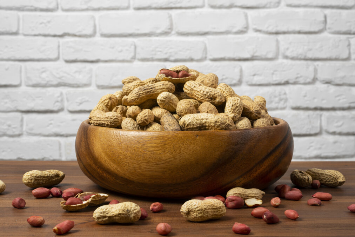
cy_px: 118
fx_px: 523
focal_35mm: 53
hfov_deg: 37.5
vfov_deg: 25.5
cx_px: 178
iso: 250
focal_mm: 35
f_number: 13
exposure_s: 1/100
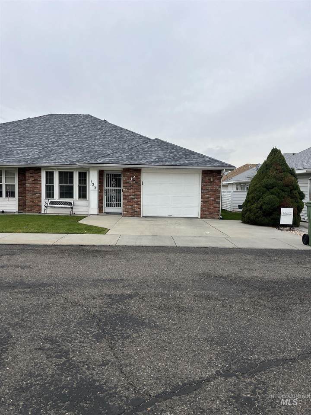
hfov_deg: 53.1
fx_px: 311
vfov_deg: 67.3
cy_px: 208
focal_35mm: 26
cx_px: 156
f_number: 1.6
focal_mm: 5.1
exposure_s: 1/2463
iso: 50
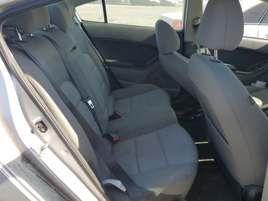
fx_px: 240
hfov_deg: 58.4
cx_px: 135
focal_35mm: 31
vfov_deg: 45.4
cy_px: 106
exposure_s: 1/588
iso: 50
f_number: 1.5
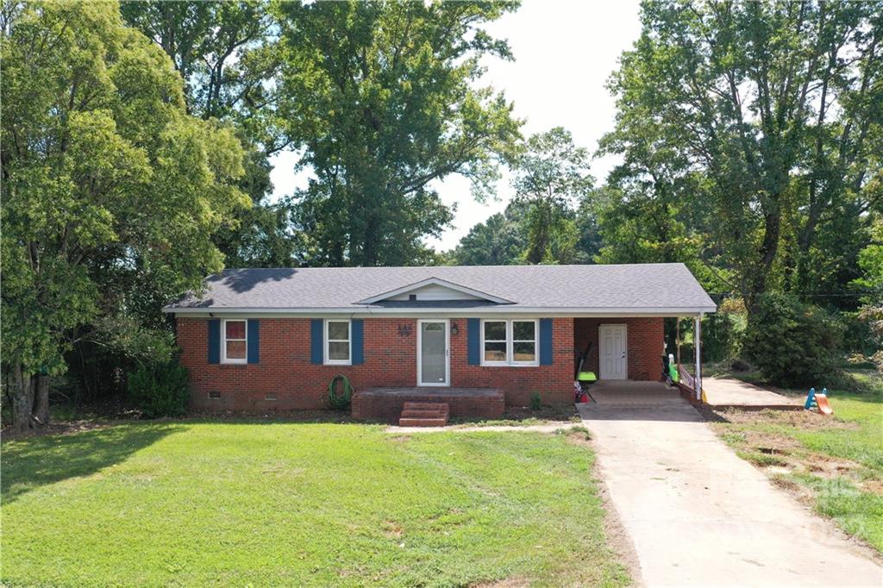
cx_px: 442
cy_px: 294
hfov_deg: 65.5
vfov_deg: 46.4
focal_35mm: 28
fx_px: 687
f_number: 5
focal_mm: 10.26
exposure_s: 1/240
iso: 100
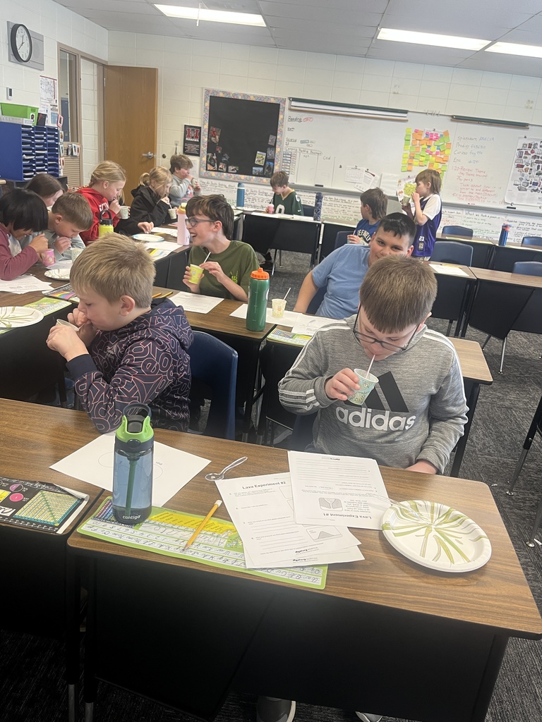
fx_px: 543
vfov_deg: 67.3
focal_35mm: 26
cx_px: 271
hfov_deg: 53.1
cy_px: 361
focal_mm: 5.1
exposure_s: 1/60
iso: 100
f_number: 1.6
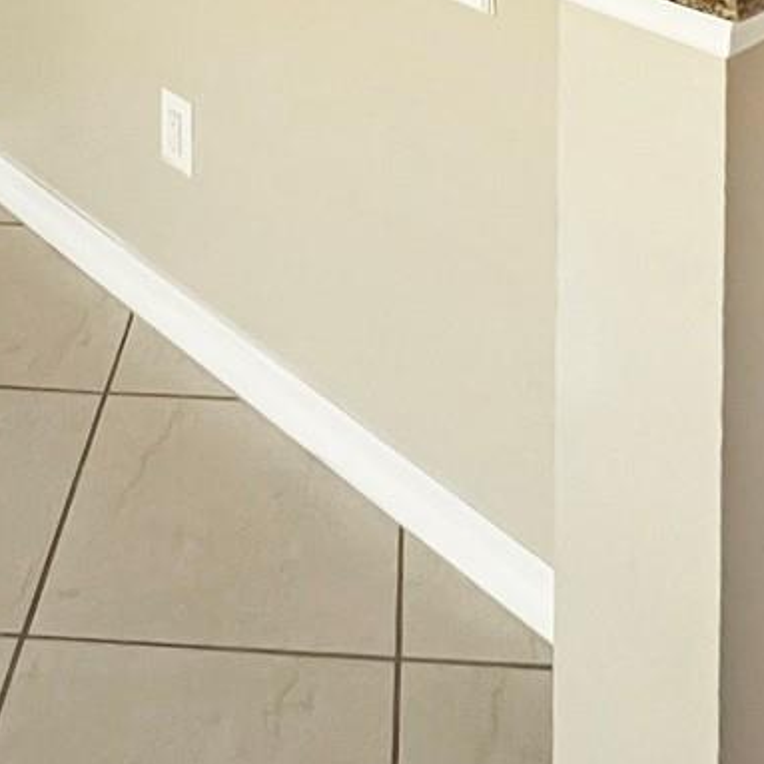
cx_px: 331
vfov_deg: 28.6
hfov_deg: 35.3
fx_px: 1199
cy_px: -241
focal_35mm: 48
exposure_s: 1/60
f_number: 1.8
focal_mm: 1.57
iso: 500
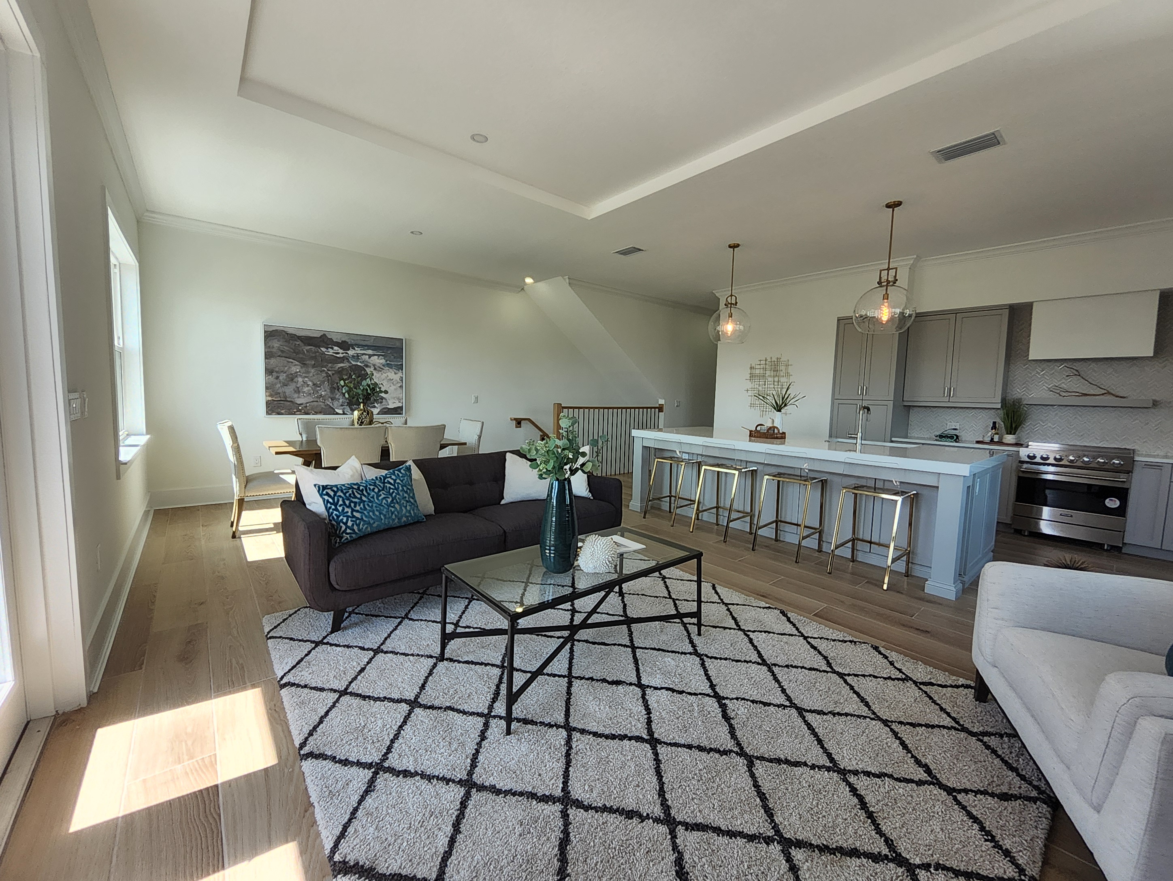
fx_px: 441
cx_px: 586
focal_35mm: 13
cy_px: 440
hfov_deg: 106.1
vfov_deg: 90.0
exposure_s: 1/120
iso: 32
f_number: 2.2
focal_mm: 1.13
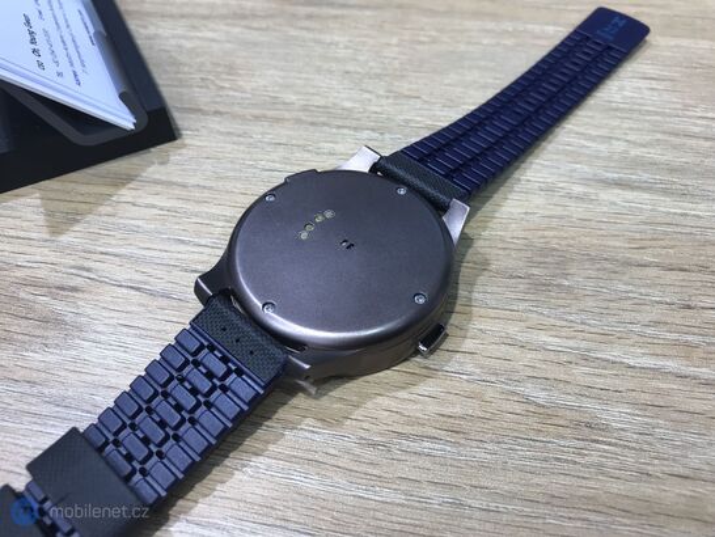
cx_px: 358
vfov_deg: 49.8
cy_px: 268
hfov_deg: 63.4
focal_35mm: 28
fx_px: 579
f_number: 1.8
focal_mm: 3.99
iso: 25
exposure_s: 1/50
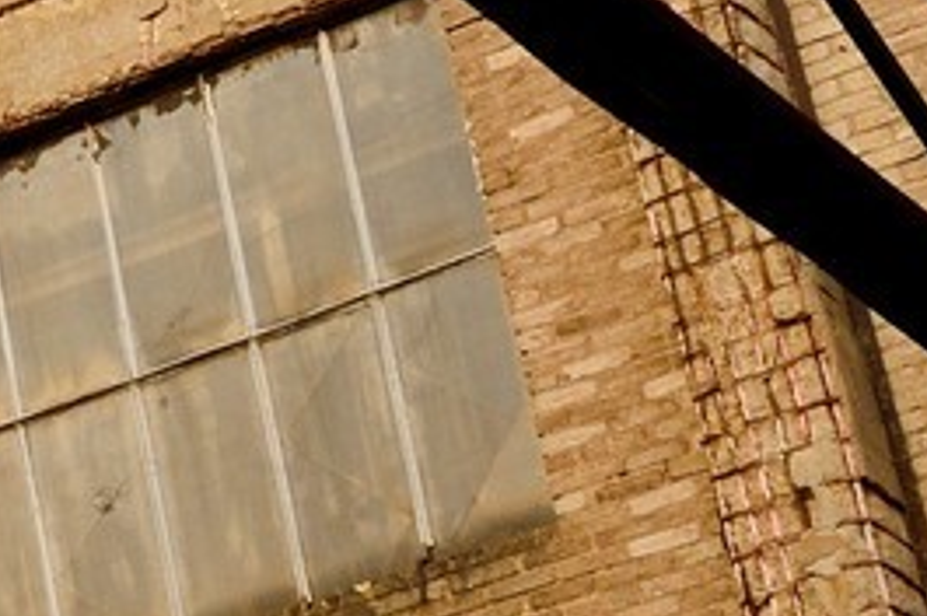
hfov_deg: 9.5
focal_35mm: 187
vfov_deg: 7.3
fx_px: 4809
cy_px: -66
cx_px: -1487
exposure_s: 1/200
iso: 400
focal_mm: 31
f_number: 10
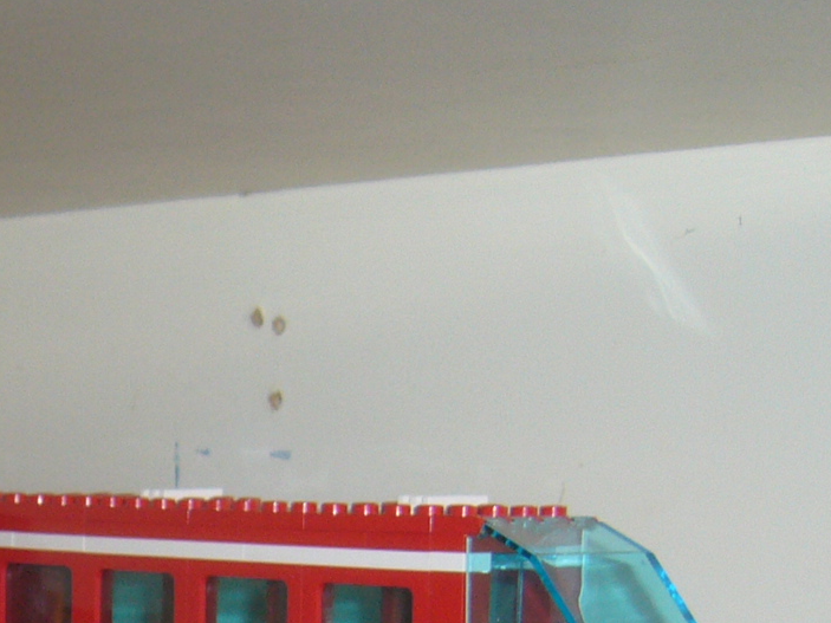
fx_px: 2448
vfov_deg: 13.8
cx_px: -125
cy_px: 883
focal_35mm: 102
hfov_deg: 18.4
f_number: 2.8
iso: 100
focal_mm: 5.8
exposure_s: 1/30
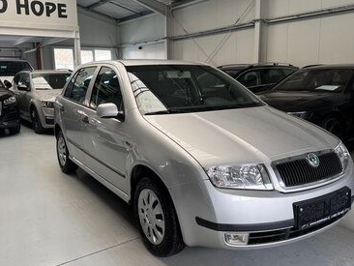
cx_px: 172
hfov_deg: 56.8
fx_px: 327
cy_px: 134
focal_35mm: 32
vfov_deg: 44.2
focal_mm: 6.76
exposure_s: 1/60
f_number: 1.78
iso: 250
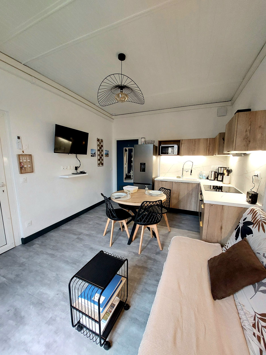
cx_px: 133
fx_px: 133
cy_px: 178
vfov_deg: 106.2
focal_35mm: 13
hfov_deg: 89.9
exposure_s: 1/50
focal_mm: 1.74
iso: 320
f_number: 2.2
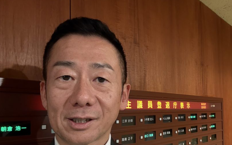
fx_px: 196
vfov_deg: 40.0
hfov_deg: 60.3
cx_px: 147
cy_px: 98
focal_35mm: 31
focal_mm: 2.69
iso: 400
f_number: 1.9
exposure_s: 1/30
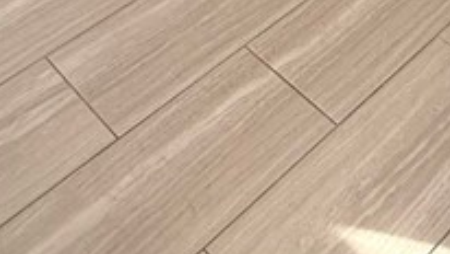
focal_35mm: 76
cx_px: 463
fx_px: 907
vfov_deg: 10.1
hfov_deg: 26.2
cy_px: -567
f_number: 2.2
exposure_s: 1/120
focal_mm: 2.22
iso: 200
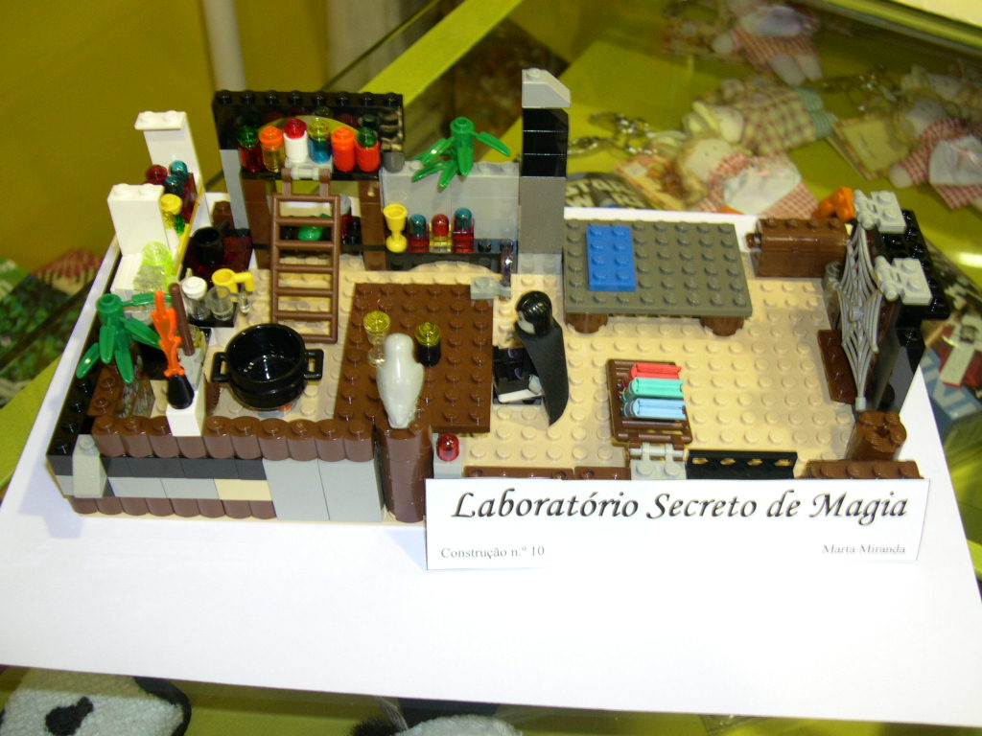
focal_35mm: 38
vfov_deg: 37.7
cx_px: 491
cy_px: 368
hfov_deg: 49.0
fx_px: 1078
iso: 200
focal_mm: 8
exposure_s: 1/8
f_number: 2.8
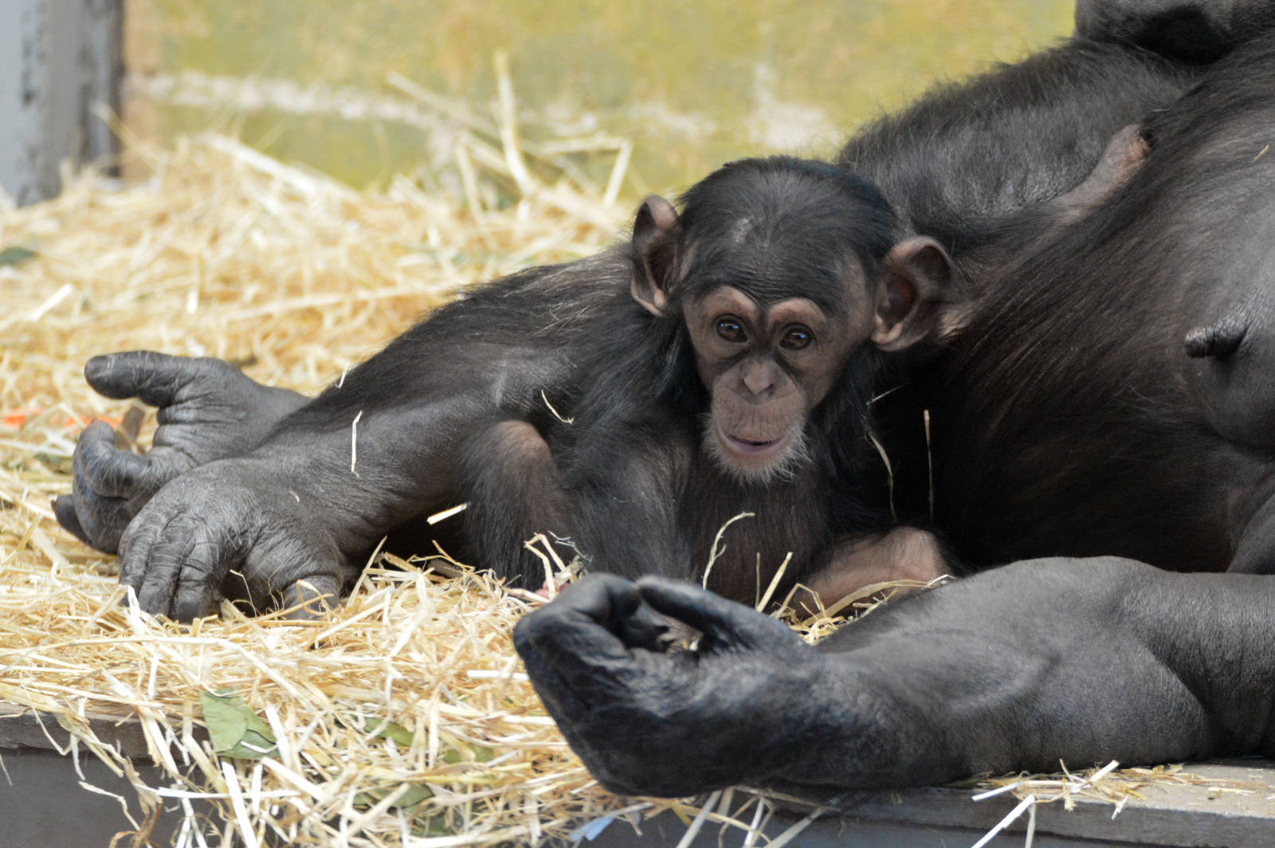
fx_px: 18578
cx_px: 638
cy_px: 424
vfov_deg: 2.6
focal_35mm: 525
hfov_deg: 3.9
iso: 3200
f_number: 6
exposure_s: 1/100
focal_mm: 350
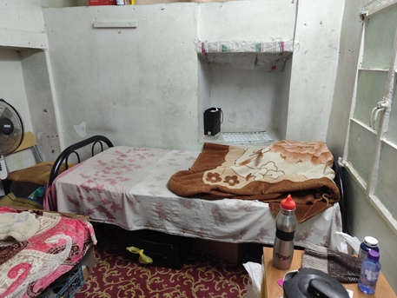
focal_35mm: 23
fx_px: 264
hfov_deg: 73.9
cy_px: 149
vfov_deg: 58.9
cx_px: 198
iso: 1250
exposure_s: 1/25
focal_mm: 6.14
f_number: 1.65
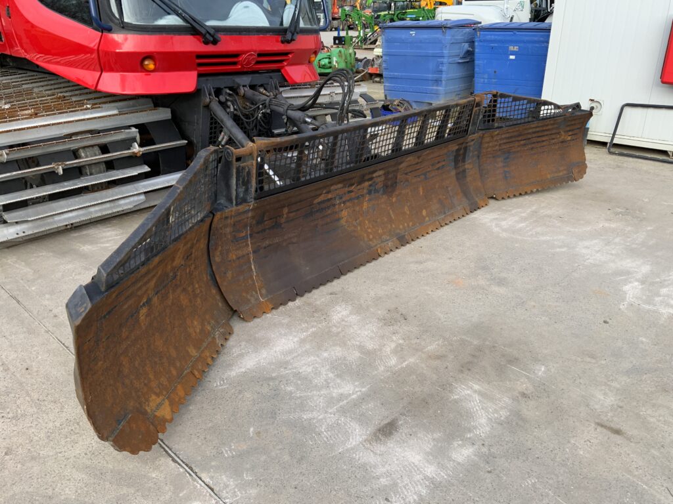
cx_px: 336
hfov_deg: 61.7
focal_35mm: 29
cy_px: 252
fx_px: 564
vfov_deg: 48.2
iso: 16
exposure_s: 1/277
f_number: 1.8
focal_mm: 3
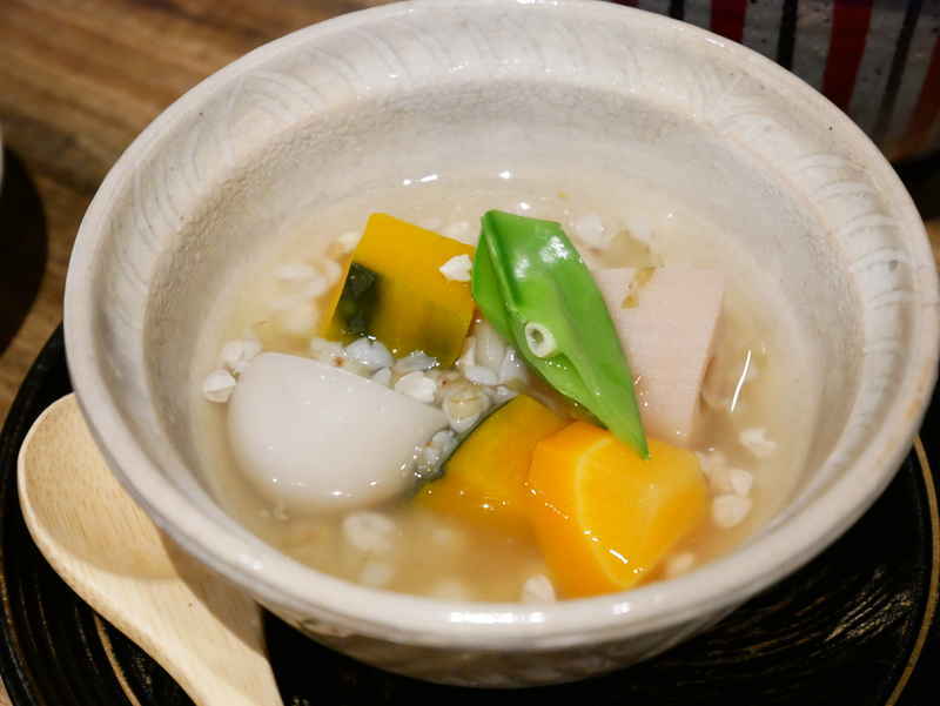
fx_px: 1739
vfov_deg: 23.0
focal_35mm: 64
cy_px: 353
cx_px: 470
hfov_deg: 30.2
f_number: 5.6
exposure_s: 1/60
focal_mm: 32
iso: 3200
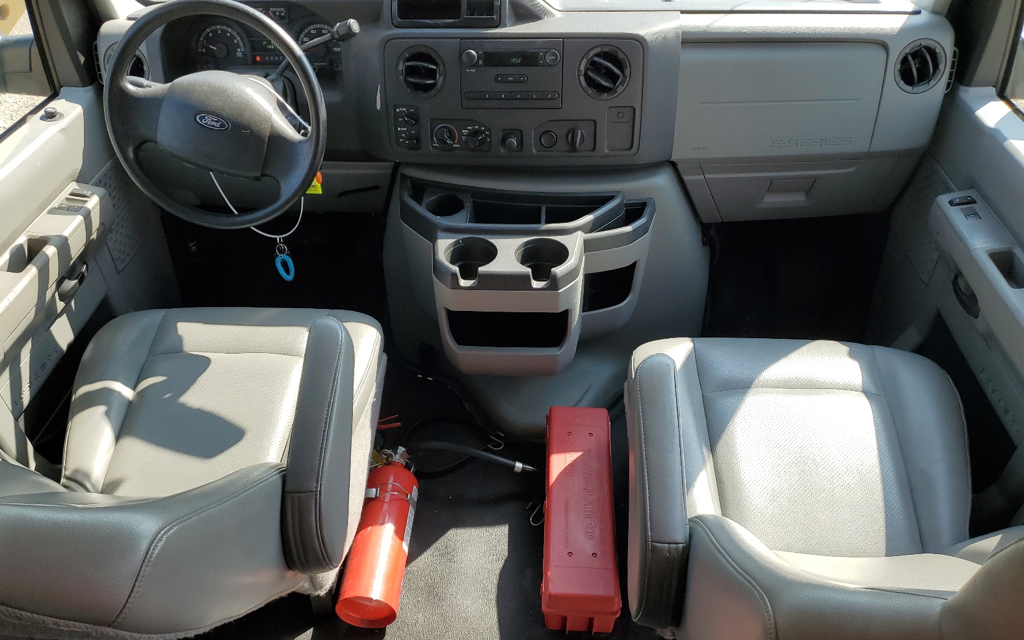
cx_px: 508
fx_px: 781
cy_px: 362
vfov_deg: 44.4
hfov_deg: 66.5
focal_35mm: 28
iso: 50
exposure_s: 1/588
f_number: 1.5
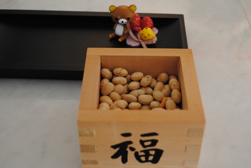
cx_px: 144
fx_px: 398
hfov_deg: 35.0
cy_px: 84
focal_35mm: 57
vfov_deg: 23.8
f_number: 4.8
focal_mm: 32
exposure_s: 1/50
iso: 400
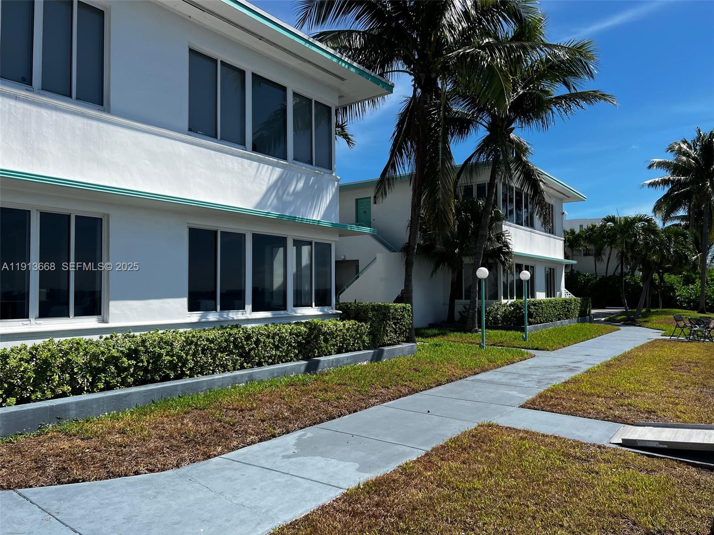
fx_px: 536
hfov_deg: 67.3
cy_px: 268
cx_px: 357
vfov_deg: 53.1
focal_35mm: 26
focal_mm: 5.7
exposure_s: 1/4444
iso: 50
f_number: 1.5
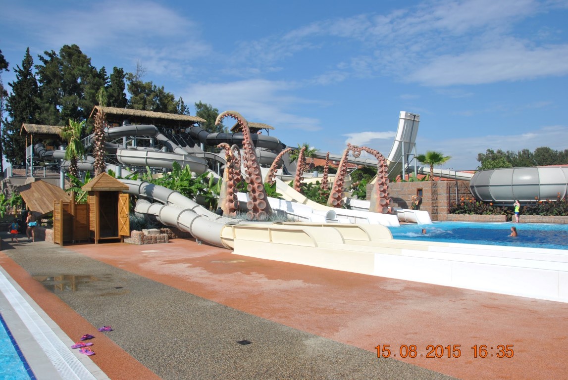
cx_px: 284
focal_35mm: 27
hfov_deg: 67.3
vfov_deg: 48.1
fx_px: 427
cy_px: 190
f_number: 9
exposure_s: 1/320
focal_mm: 18
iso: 100
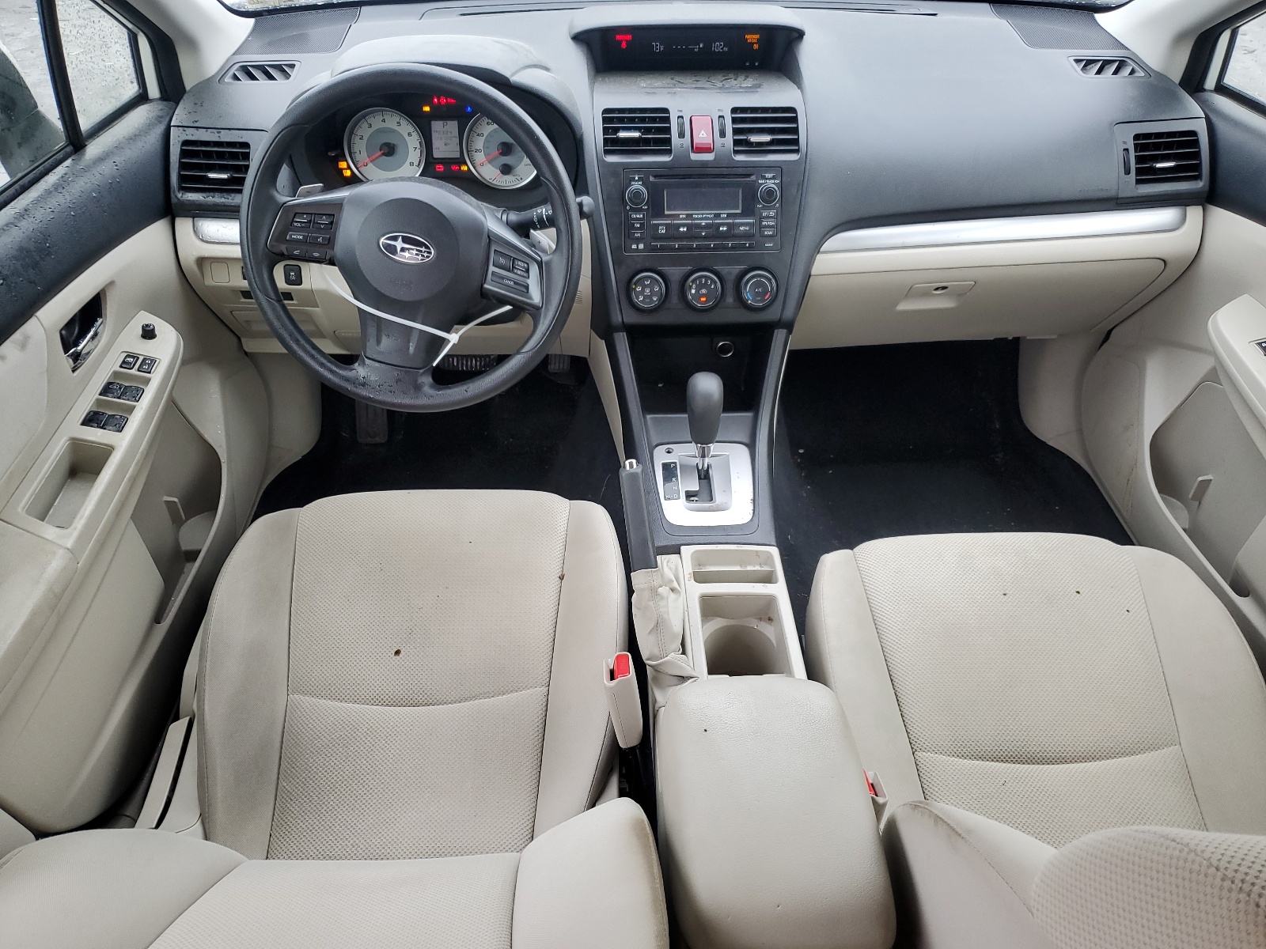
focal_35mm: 26
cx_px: 633
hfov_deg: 67.3
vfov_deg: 53.1
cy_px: 474
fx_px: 951
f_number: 1.5
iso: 62
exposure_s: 1/100
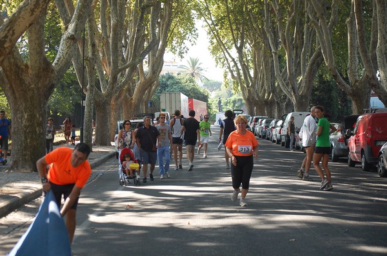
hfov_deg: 24.7
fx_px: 885
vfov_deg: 16.5
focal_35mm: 82
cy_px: 128
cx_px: 194
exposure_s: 1/500
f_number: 4
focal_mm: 55
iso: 640
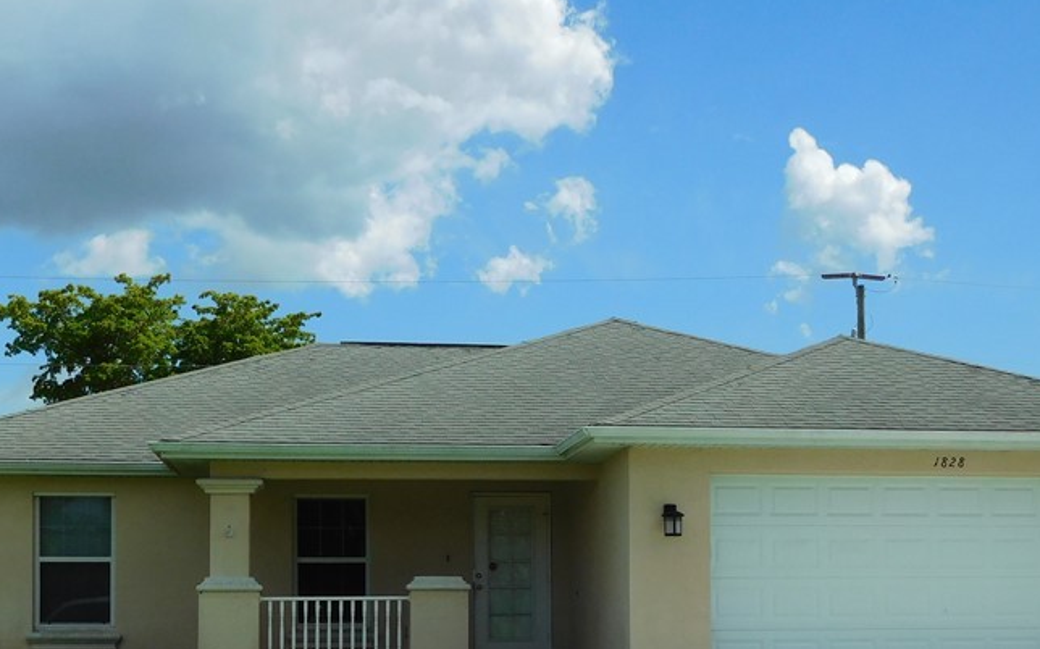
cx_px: 594
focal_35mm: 59
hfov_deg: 34.5
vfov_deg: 21.5
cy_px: 581
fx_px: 1672
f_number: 7.6
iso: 125
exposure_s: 1/500
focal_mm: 6.2
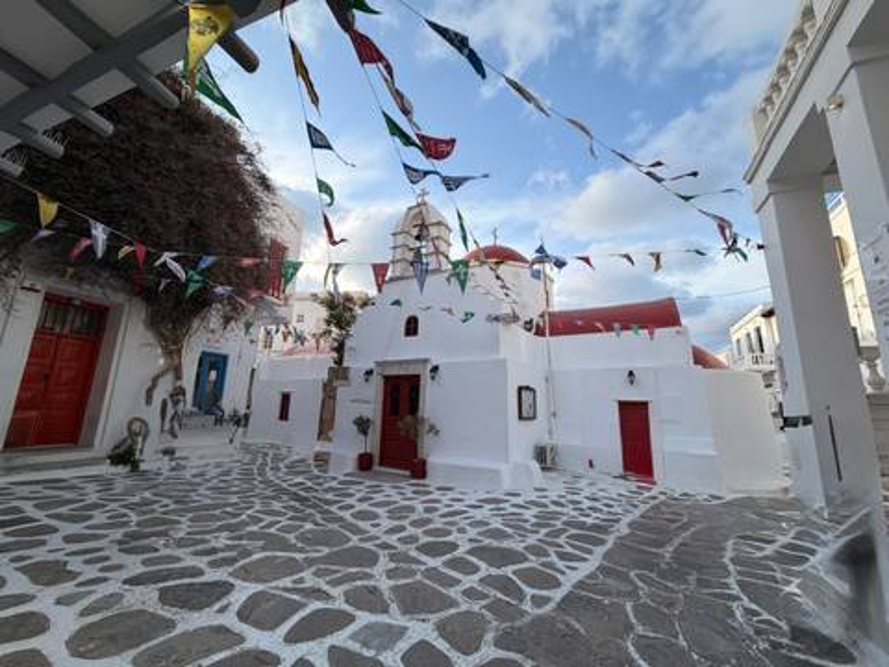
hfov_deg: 102.1
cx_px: 444
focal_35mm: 14
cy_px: 334
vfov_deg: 85.7
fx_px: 360
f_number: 2.2
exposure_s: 1/502
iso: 50
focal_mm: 2.22
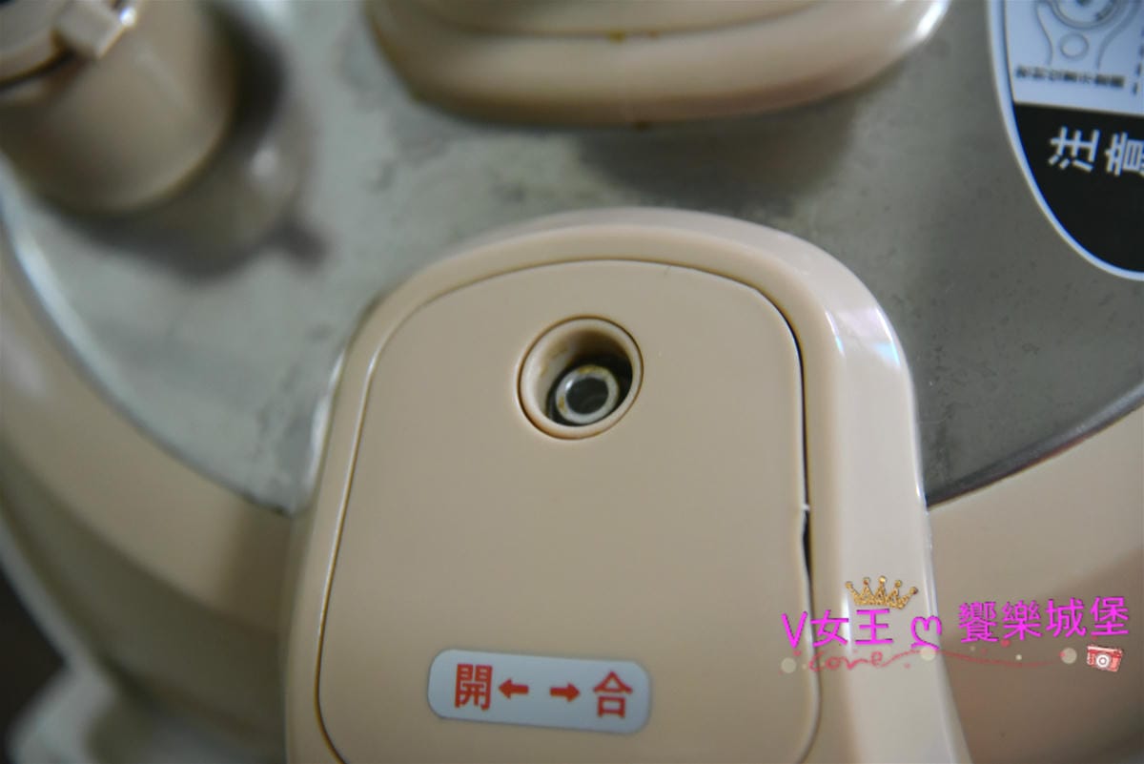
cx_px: 572
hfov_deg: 17.1
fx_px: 3815
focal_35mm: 120
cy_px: 382
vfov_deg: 11.4
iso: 3200
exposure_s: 1/60
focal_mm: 120
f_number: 4
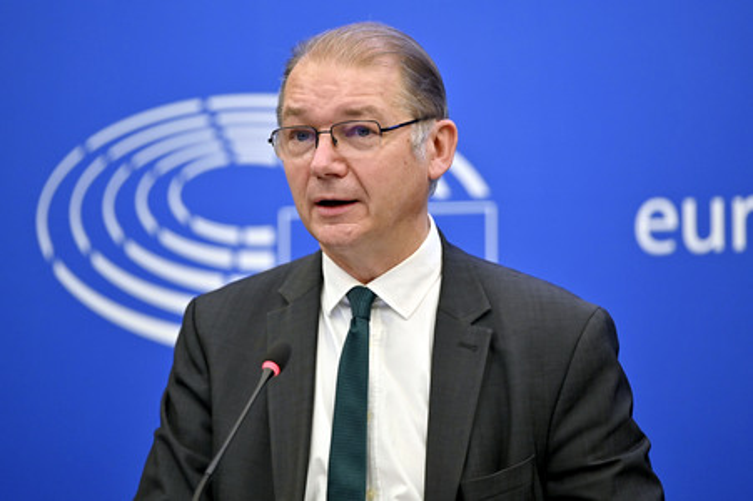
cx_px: 376
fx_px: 3762
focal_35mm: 180
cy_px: 250
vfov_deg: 7.6
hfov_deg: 11.4
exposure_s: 1/160
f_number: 2.8
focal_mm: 180
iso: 640
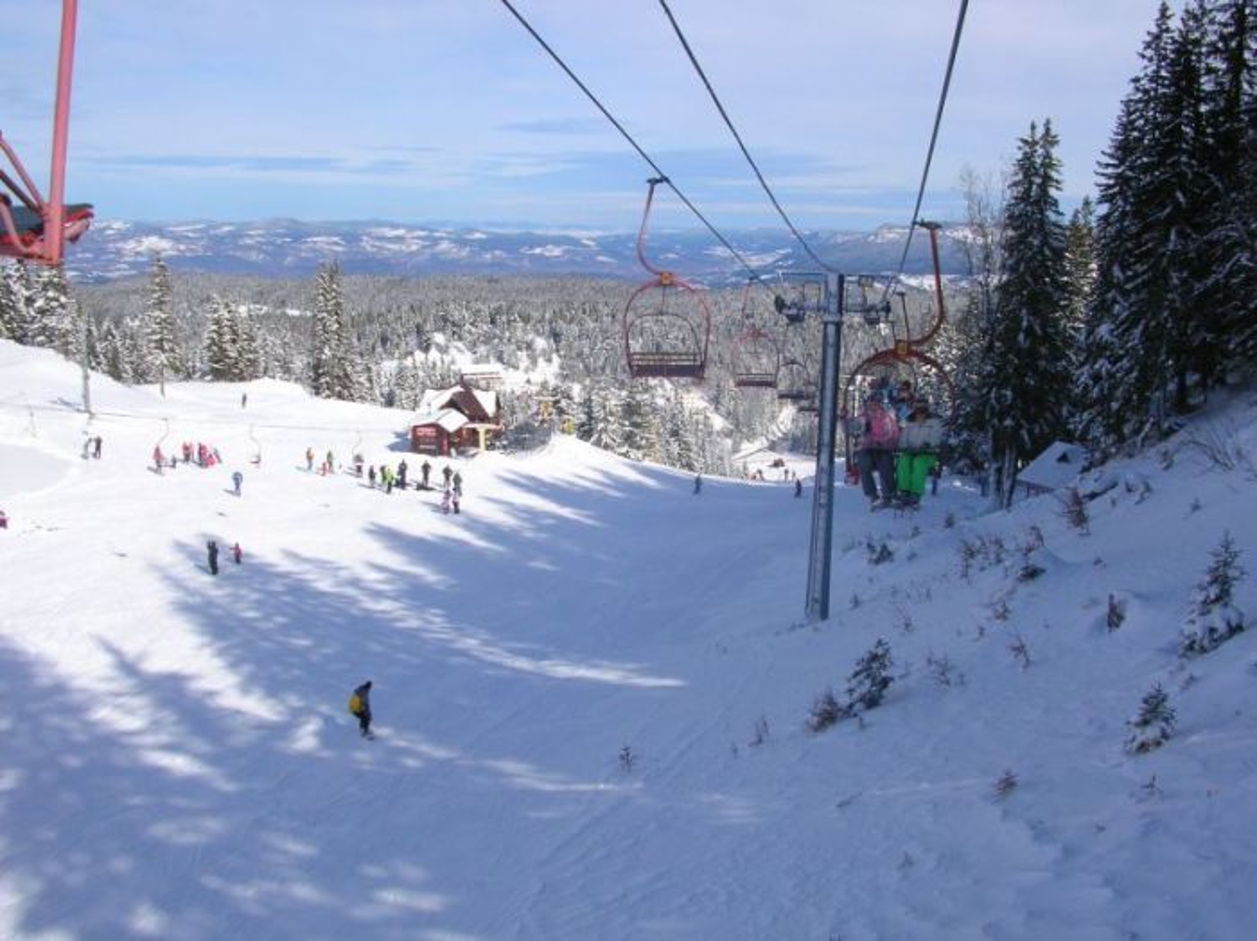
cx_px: 628
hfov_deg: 52.7
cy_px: 470
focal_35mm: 35
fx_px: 1270
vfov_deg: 40.7
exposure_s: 1/475
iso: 50
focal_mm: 5.8
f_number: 5.6
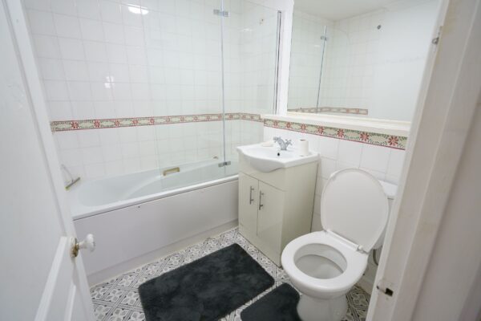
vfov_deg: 73.7
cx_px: 240
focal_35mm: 16
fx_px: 214
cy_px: 160
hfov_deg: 96.7
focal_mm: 16
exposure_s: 1/80
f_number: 5
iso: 500
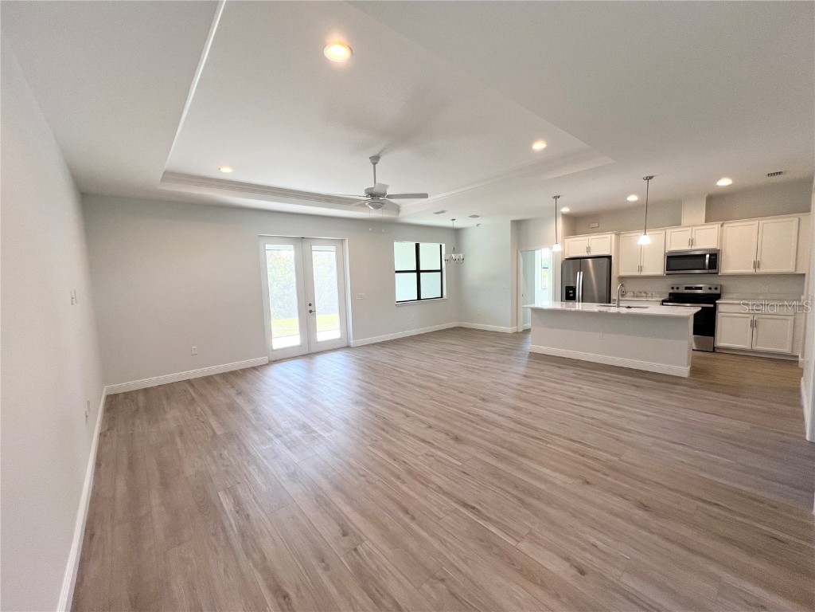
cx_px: 408
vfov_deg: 89.9
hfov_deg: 106.2
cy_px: 306
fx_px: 306
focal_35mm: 13
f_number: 1.8
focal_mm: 1.57
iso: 100
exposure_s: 1/120
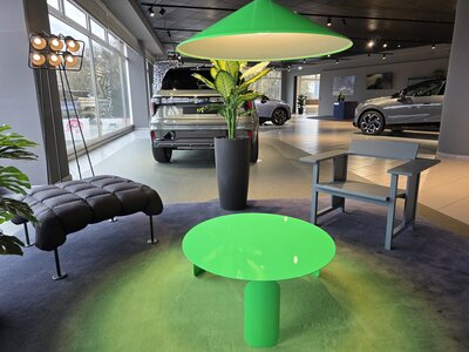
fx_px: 312
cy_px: 176
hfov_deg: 73.9
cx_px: 234
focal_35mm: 23
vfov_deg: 58.9
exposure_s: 1/100
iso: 64
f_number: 1.7
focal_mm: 6.3
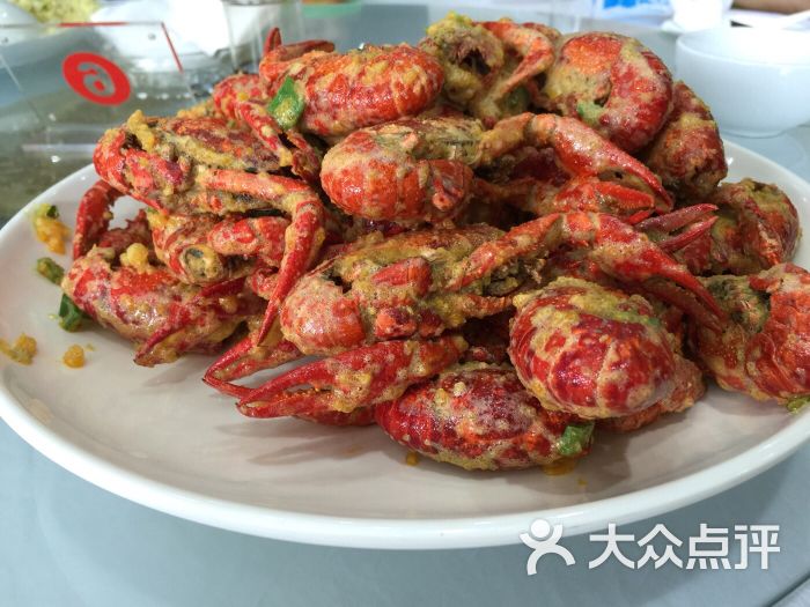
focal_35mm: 29
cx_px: 405
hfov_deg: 61.7
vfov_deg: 48.2
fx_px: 679
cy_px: 304
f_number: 2.2
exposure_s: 1/30
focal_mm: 4.15
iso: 50
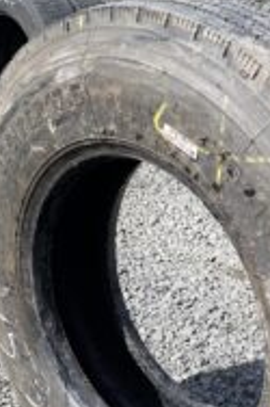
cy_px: 324
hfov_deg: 21.8
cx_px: 168
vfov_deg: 31.6
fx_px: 699
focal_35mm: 62
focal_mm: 4.25
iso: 32
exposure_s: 1/1330
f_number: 1.8
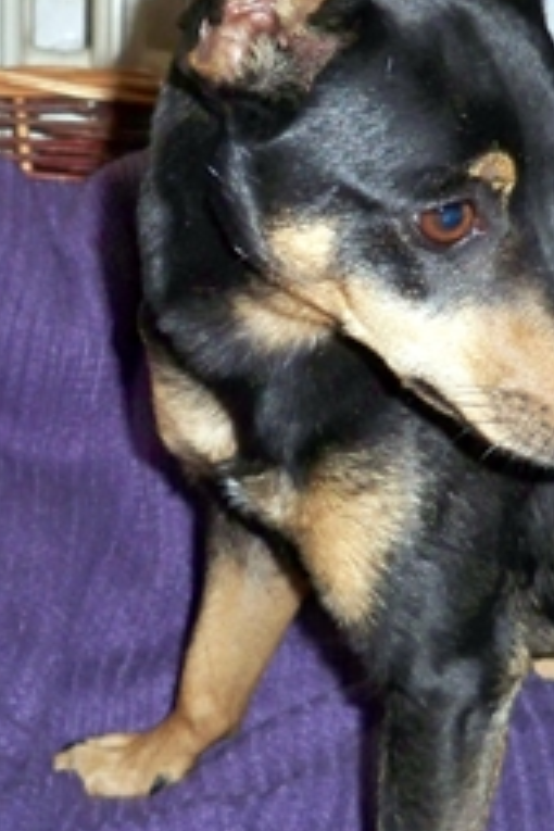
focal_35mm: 100
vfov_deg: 20.3
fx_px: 2308
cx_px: 228
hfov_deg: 13.7
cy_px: 285
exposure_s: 1/60
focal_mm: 6.3
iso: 200
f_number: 3.1
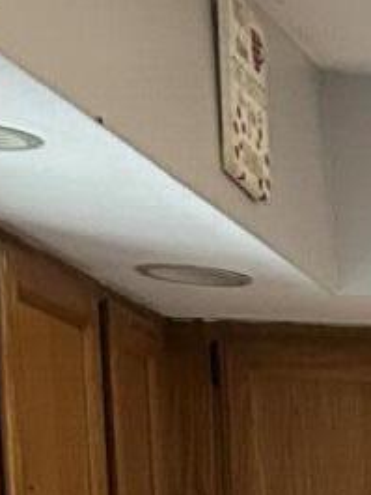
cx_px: 1251
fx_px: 2799
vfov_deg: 8.9
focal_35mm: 196
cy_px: 1266
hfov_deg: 6.6
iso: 320
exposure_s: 1/60
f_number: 1.5
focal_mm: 5.7
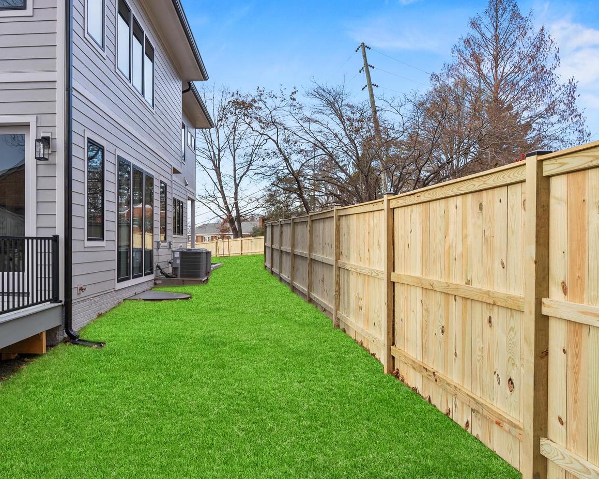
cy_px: 238
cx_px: 233
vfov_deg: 51.5
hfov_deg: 61.5
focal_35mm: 28
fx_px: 496
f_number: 5.6
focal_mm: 24
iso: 80
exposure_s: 1/80
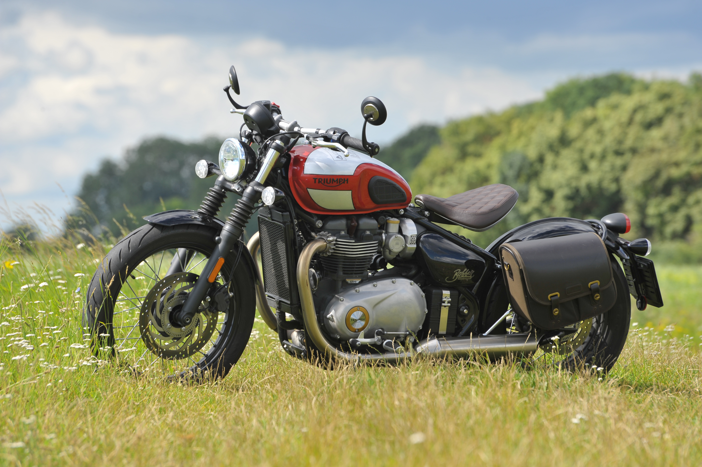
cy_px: 234
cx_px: 351
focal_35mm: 250
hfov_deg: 8.2
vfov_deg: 5.5
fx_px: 4872
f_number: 9
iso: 200
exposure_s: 1/320
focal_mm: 250
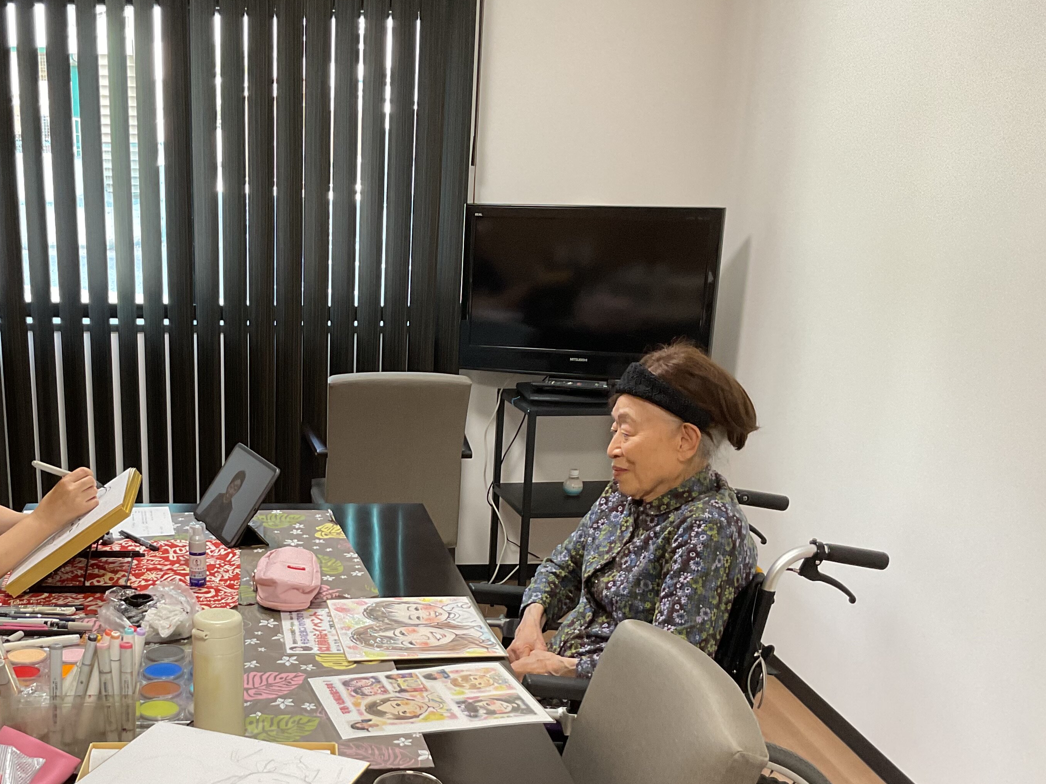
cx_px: 333
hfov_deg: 43.1
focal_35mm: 43
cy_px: 552
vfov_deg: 33.2
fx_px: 1299
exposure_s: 1/60
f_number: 1.8
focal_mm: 3
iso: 100
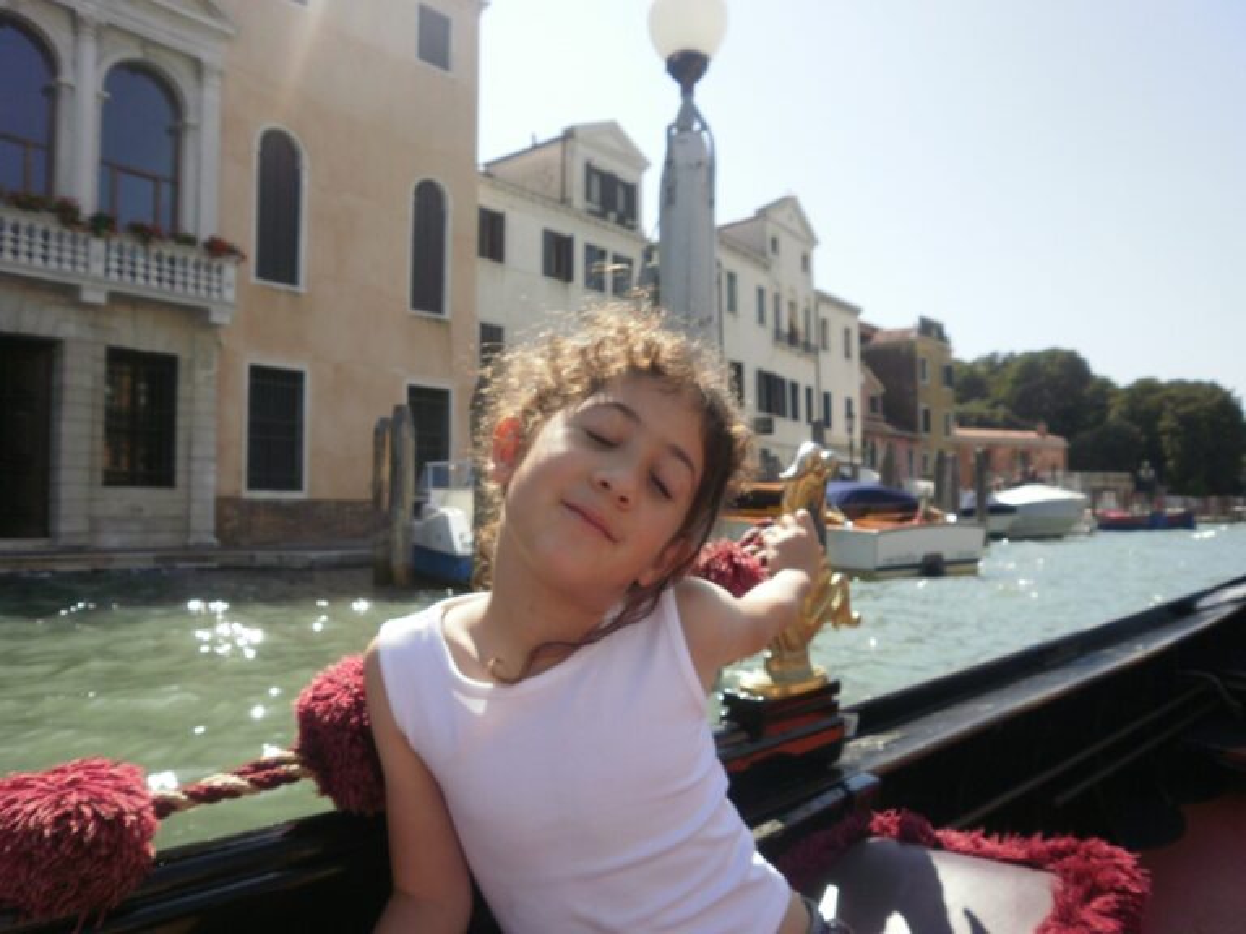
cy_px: 467
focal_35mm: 26
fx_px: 936
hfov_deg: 67.3
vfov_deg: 53.1
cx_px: 623
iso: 100
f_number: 7.8
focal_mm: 4.65
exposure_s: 1/160
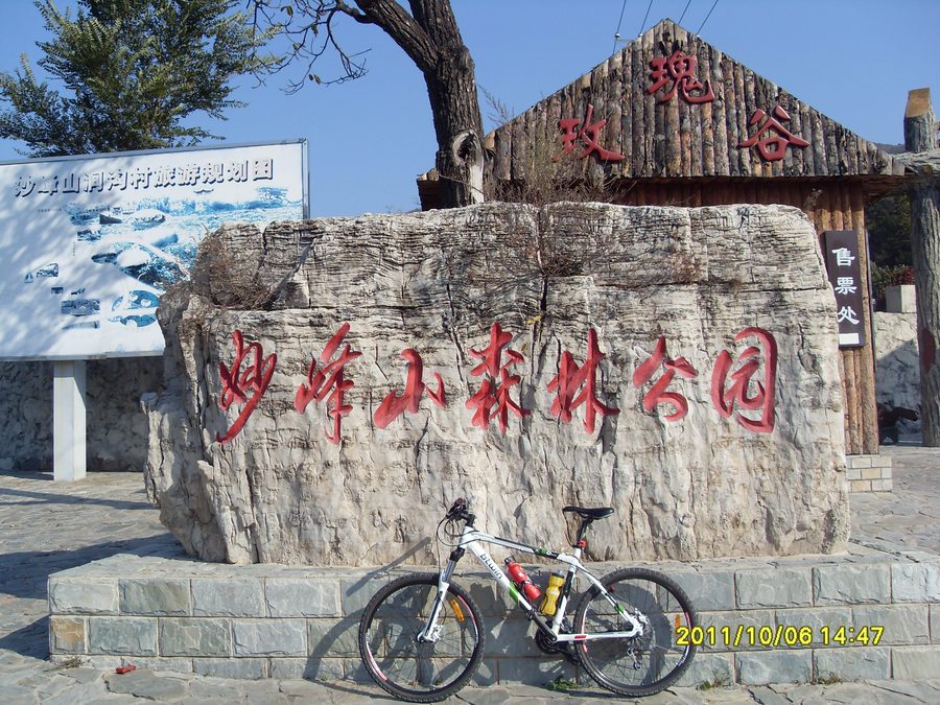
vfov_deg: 40.7
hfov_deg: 52.6
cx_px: 470
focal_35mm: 35
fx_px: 950
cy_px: 352
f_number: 7
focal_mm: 6.3
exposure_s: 1/350
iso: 80
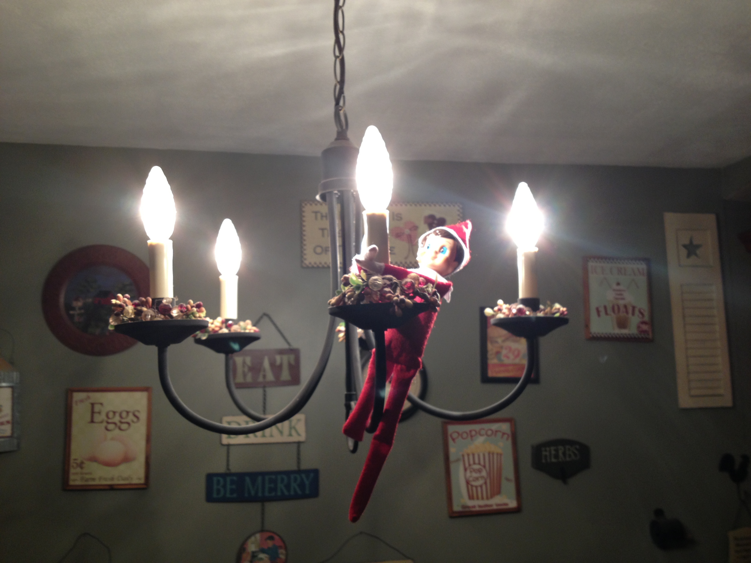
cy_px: 282
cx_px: 376
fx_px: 759
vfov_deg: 40.7
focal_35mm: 35
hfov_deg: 52.6
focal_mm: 4.28
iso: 64
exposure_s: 1/20
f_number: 2.4
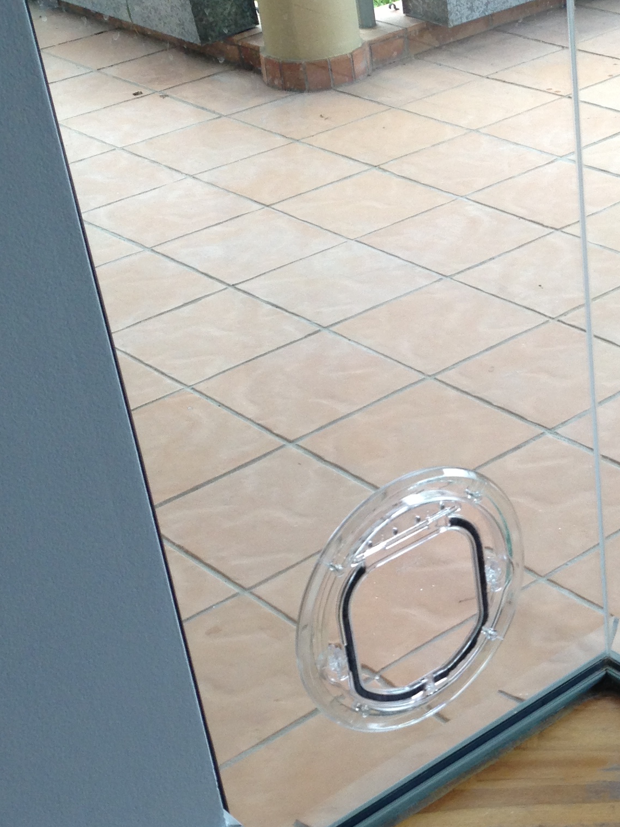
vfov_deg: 27.1
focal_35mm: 71
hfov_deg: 20.3
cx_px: 567
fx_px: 1695
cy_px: 593
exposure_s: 1/306
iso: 64
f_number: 2.4
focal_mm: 4.13
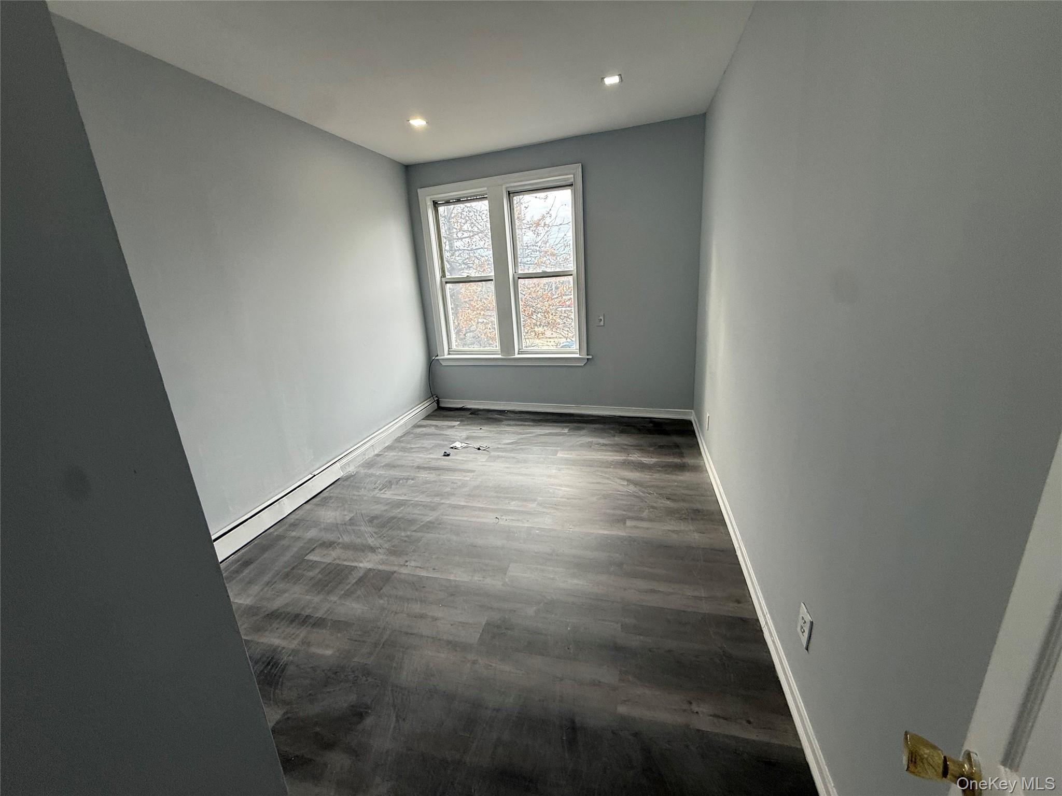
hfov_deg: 102.1
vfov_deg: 85.7
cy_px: 398
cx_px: 531
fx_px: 430
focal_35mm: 14
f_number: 2.2
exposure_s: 1/120
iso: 100
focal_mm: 2.22
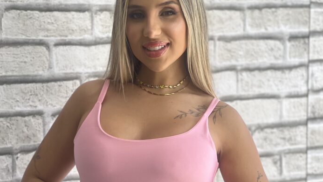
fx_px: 968
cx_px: 161
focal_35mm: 113
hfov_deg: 18.9
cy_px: 156
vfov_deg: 10.7
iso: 100
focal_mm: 9
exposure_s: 1/120
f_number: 2.8
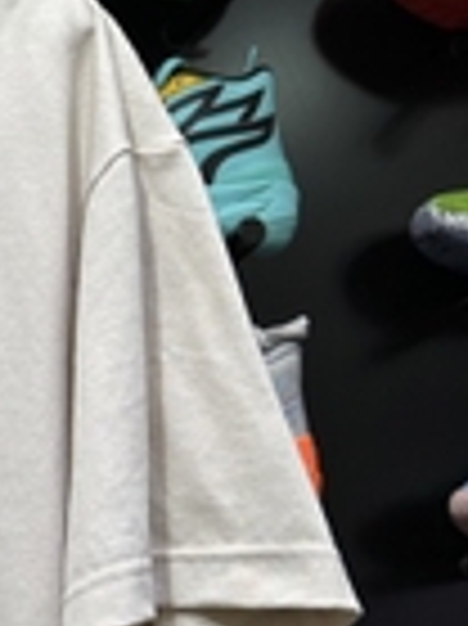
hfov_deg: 15.6
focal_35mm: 83
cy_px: 671
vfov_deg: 22.4
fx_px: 1498
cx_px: -338
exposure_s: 1/160
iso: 64
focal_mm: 6.86
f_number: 1.78
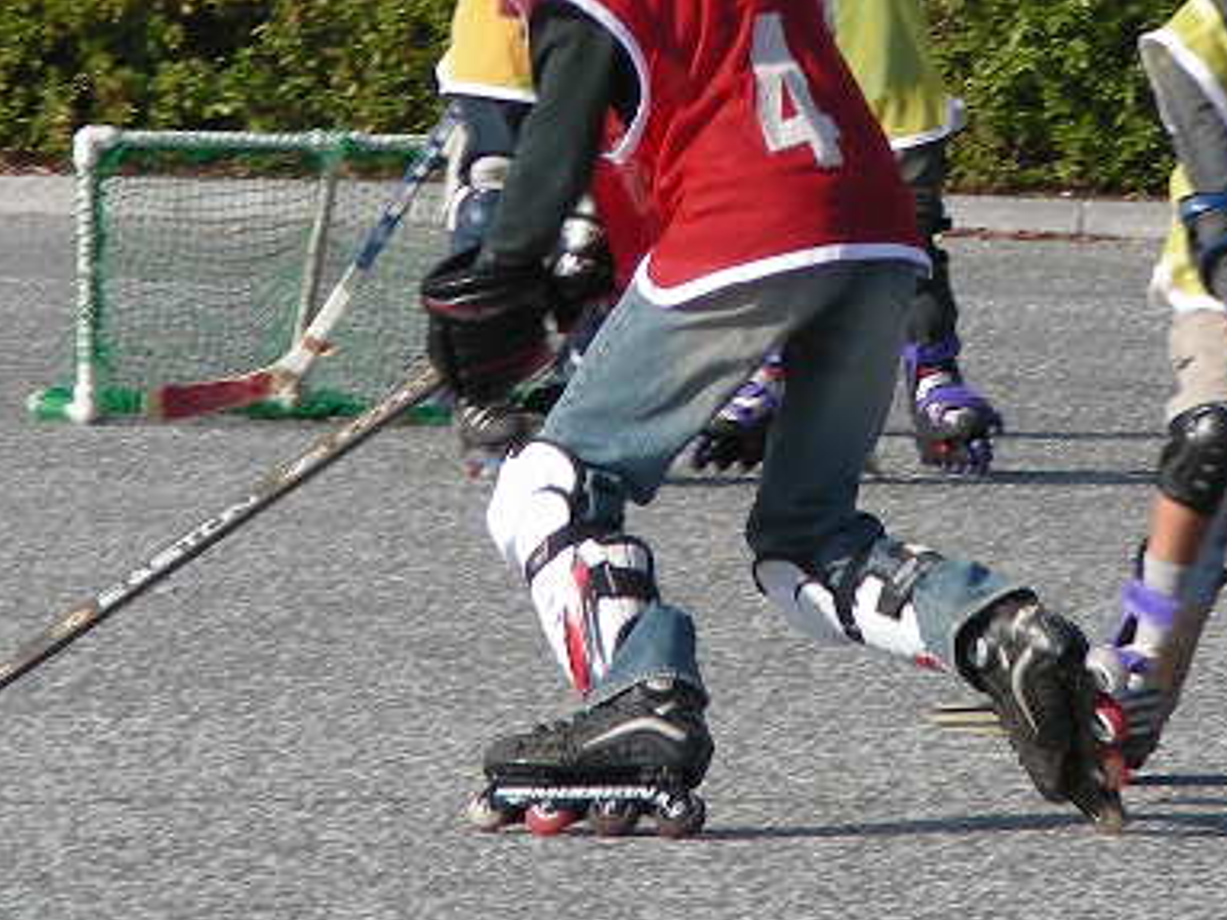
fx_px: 18568
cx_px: 865
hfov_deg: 3.8
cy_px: 99
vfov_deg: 2.8
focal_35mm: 524
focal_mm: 32.7
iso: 50
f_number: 4
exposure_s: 1/349
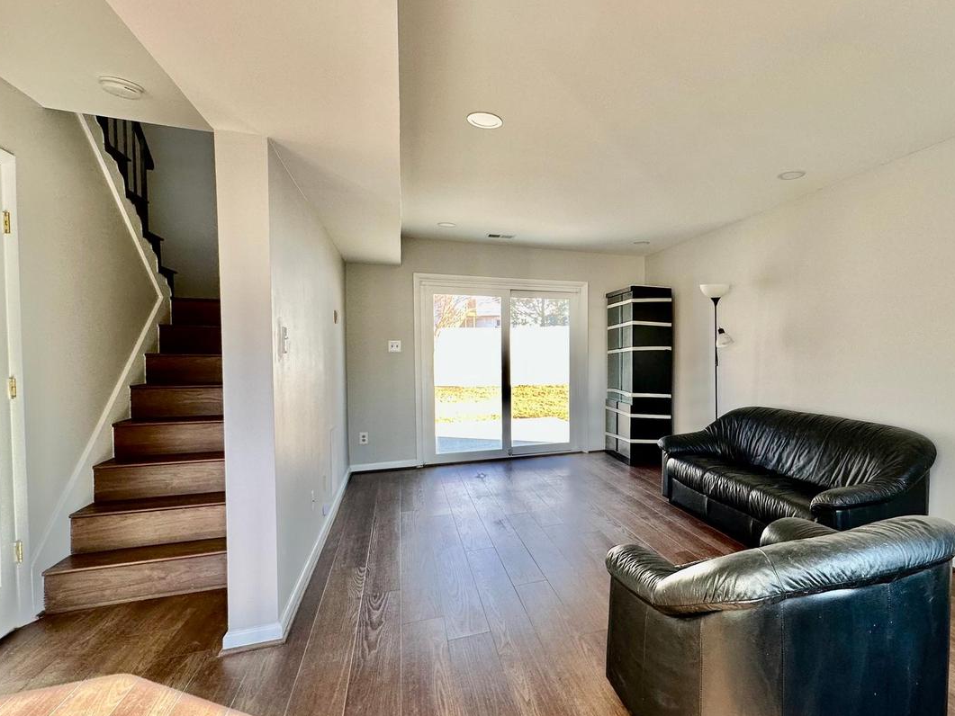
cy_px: 371
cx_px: 635
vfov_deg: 68.7
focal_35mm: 19
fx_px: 524
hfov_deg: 81.8
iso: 80
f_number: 2.2
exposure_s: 1/99
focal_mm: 2.22
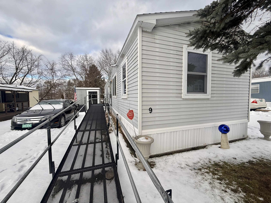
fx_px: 110
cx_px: 136
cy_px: 102
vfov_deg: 85.7
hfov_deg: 102.1
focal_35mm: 14
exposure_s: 1/1125
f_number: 2.2
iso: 50
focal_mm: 2.22
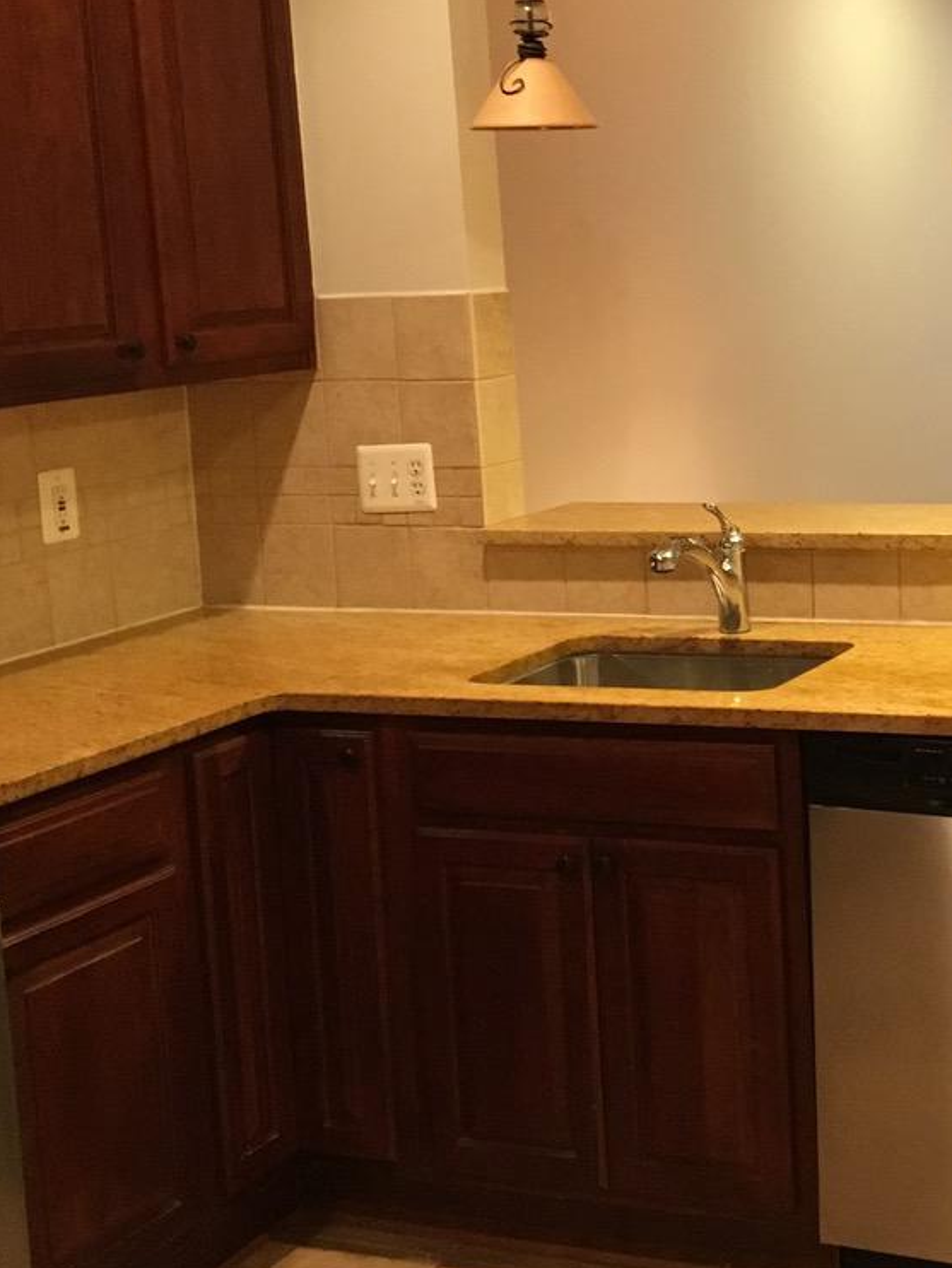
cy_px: 484
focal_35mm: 60
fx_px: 2199
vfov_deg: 32.0
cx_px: 897
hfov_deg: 23.6
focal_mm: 4.15
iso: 200
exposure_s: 1/30
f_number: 2.2
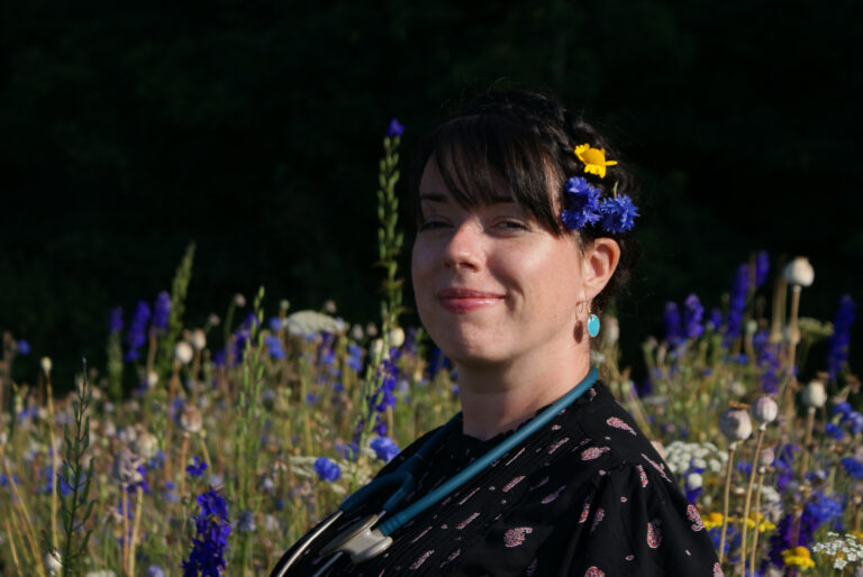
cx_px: 432
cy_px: 288
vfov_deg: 13.1
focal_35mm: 105
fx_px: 2520
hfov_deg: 19.4
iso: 100
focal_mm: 70
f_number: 7.1
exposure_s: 1/400
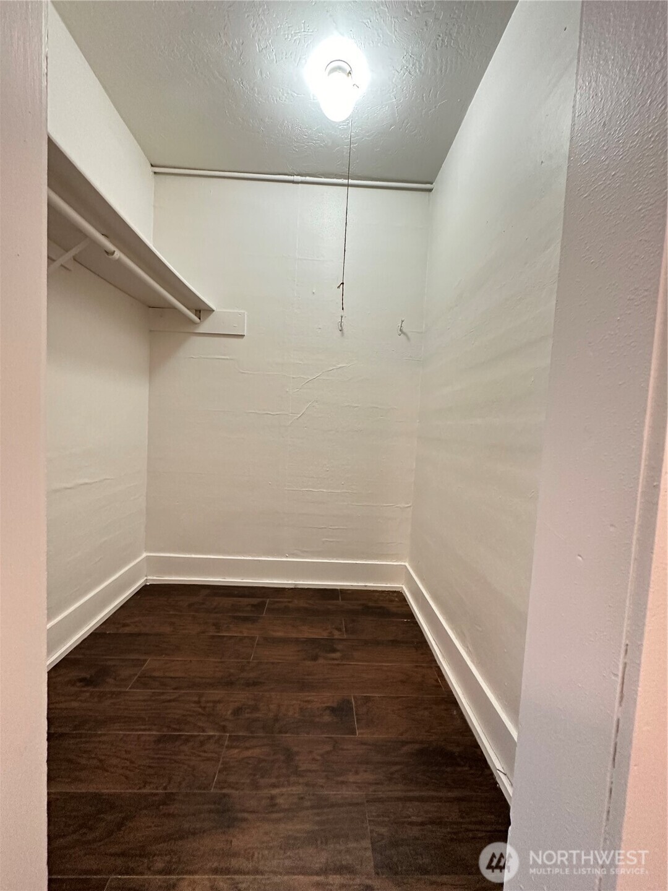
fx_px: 360
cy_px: 446
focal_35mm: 14
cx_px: 334
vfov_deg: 102.1
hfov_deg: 85.7
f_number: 2.2
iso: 320
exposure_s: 1/60
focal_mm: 2.22
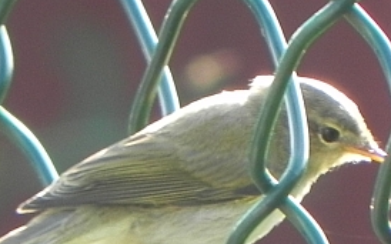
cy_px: 194
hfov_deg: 0.8
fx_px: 28578
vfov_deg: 0.5
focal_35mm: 2683
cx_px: 335
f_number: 5
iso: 160
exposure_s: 1/81.3
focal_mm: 120
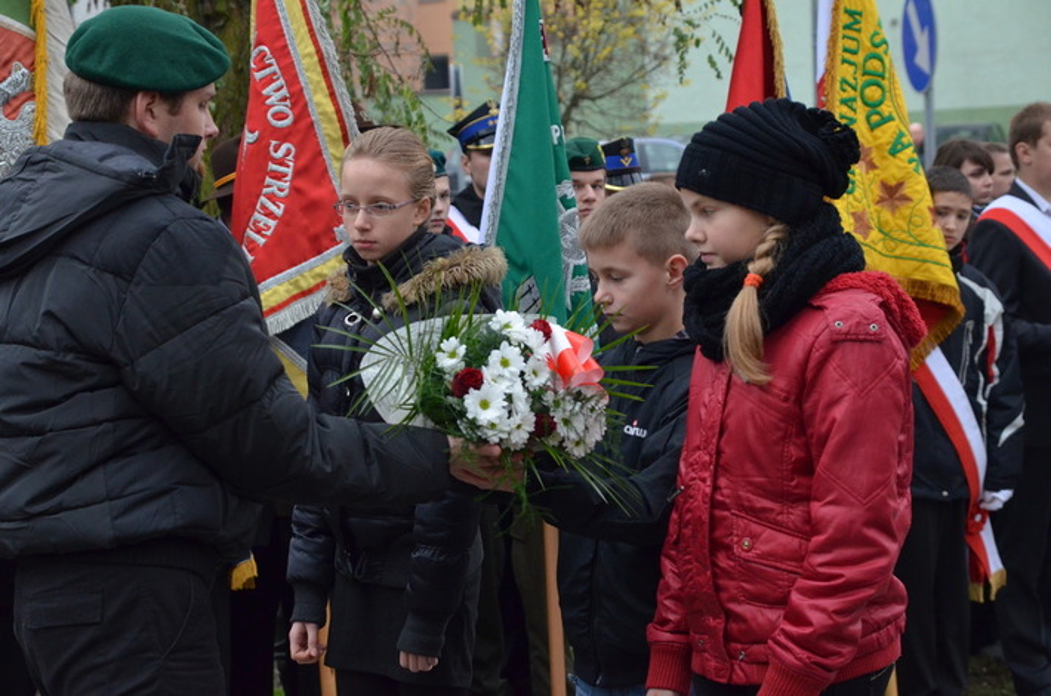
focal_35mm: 105
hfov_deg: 19.5
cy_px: 348
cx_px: 526
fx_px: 3059
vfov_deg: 13.0
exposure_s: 1/400
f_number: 5.6
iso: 1600
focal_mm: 70
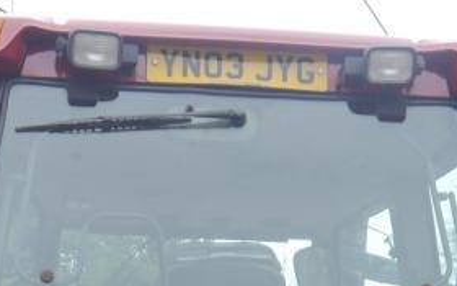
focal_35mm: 124
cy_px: 613
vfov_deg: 9.7
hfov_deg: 16.8
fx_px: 1544
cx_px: 199
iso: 160
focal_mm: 16
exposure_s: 1/80
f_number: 3.8
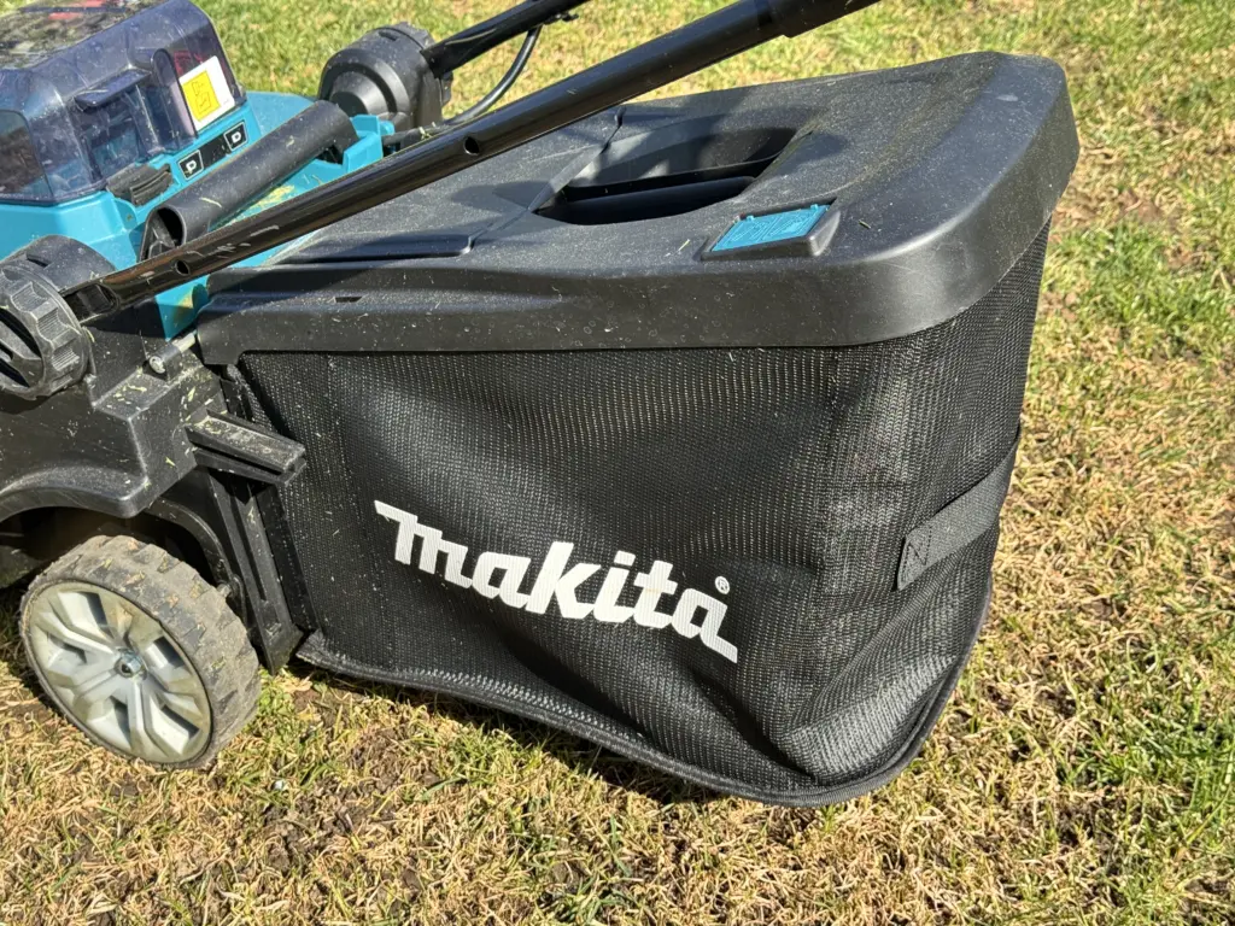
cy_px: 463
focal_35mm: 48
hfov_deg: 39.7
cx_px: 618
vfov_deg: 30.3
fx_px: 1713
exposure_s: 1/1193
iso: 64
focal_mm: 6.76
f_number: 1.78
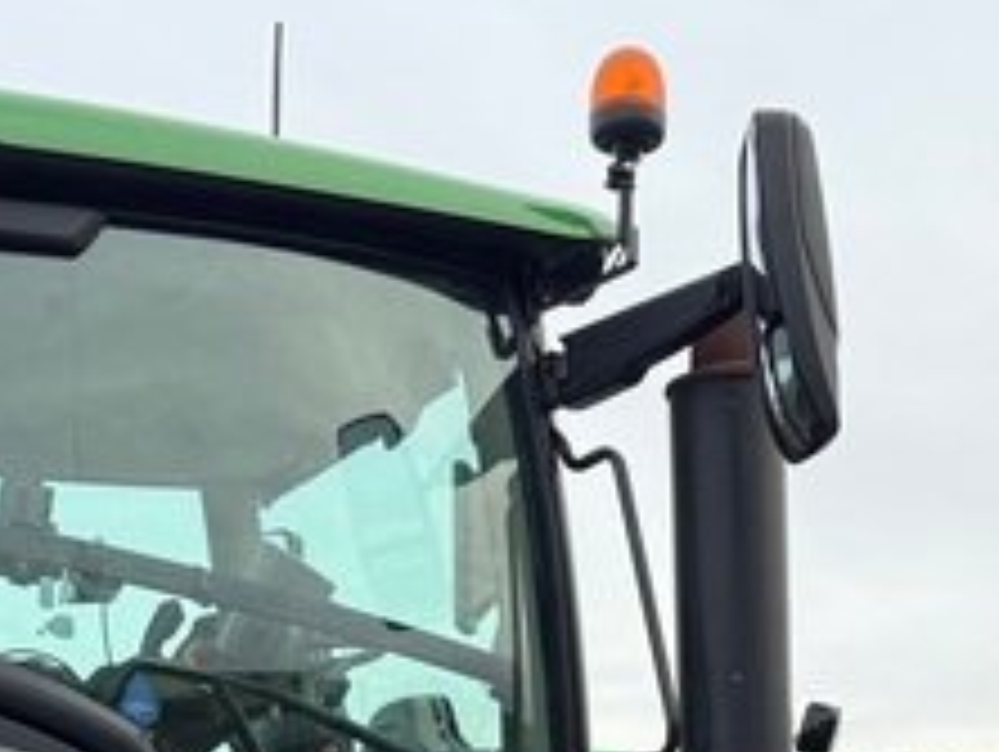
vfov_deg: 16.2
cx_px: 454
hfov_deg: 24.1
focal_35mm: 81
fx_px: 2340
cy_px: 1218
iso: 80
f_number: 1.78
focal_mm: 6.76
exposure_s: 1/440
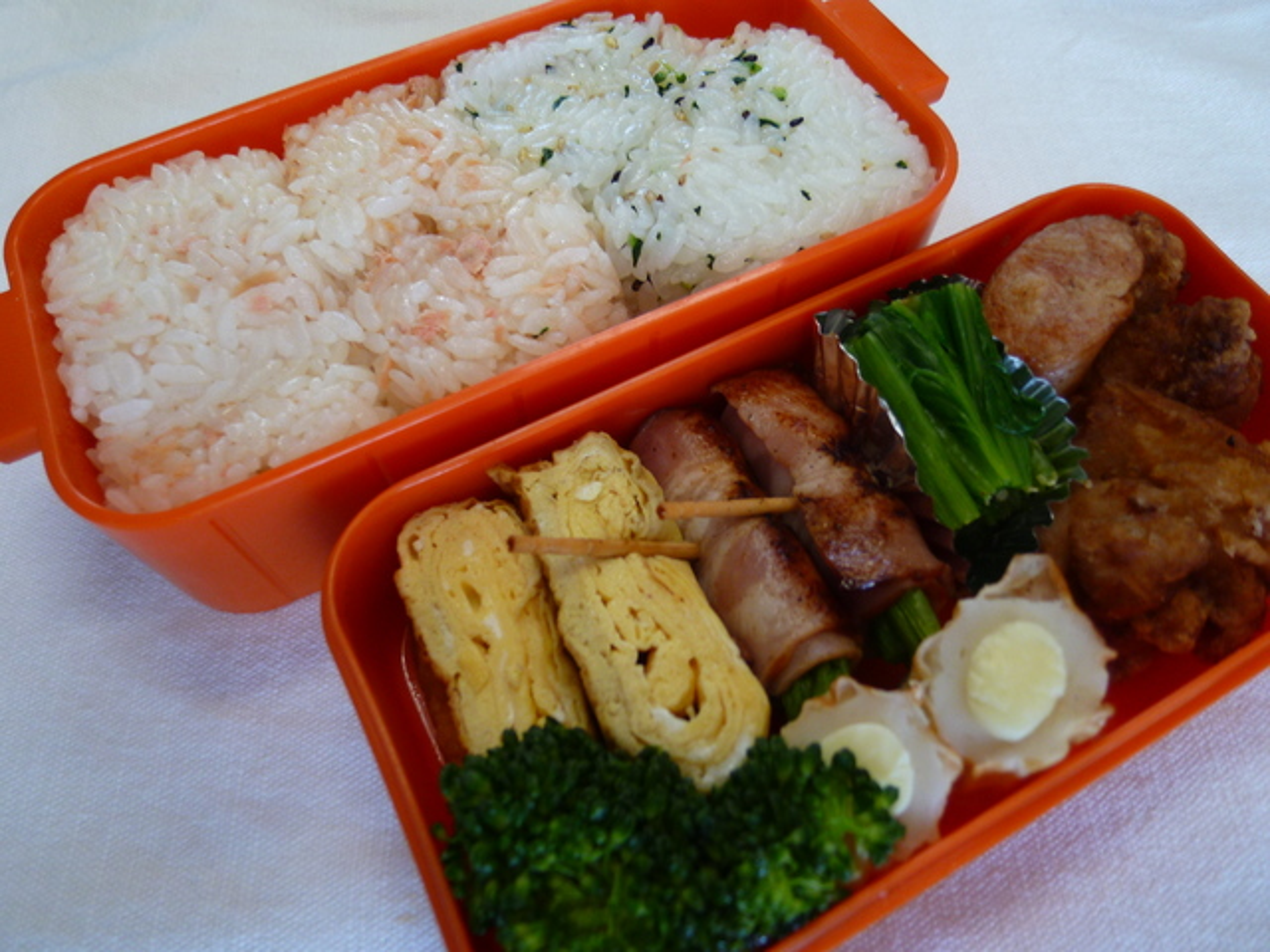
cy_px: 476
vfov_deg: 56.8
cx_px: 635
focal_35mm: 24
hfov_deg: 71.6
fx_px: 881
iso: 100
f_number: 2.2
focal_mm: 4.3
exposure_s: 1/60
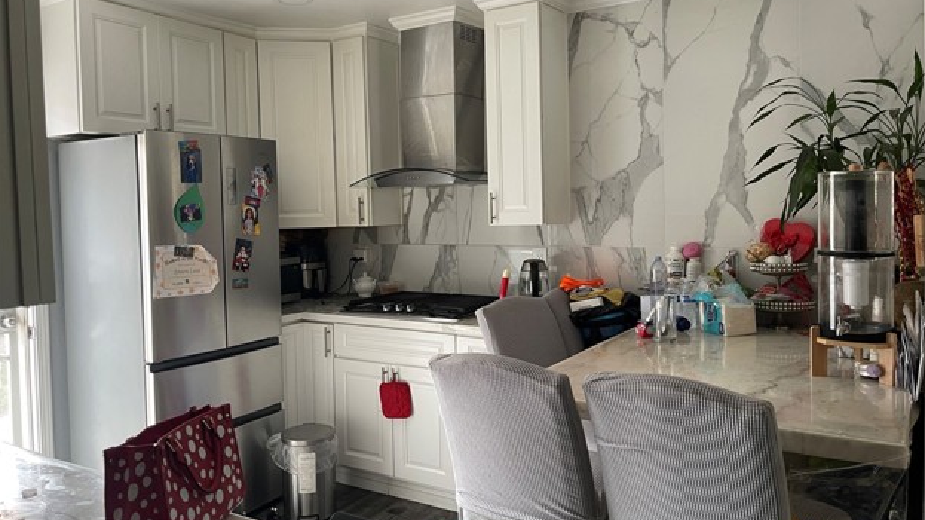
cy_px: 227
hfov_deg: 67.9
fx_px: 687
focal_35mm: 28
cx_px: 469
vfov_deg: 41.4
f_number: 1.6
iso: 125
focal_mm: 5.1
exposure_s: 1/60
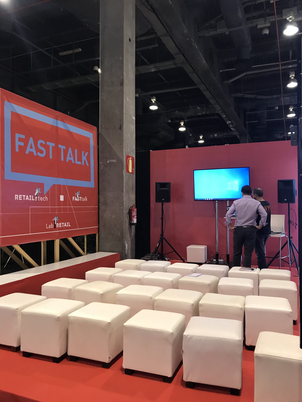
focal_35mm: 28
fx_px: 326
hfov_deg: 49.7
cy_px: 201
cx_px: 151
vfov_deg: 63.4
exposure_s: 1/17
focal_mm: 3.99
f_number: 1.8
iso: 40
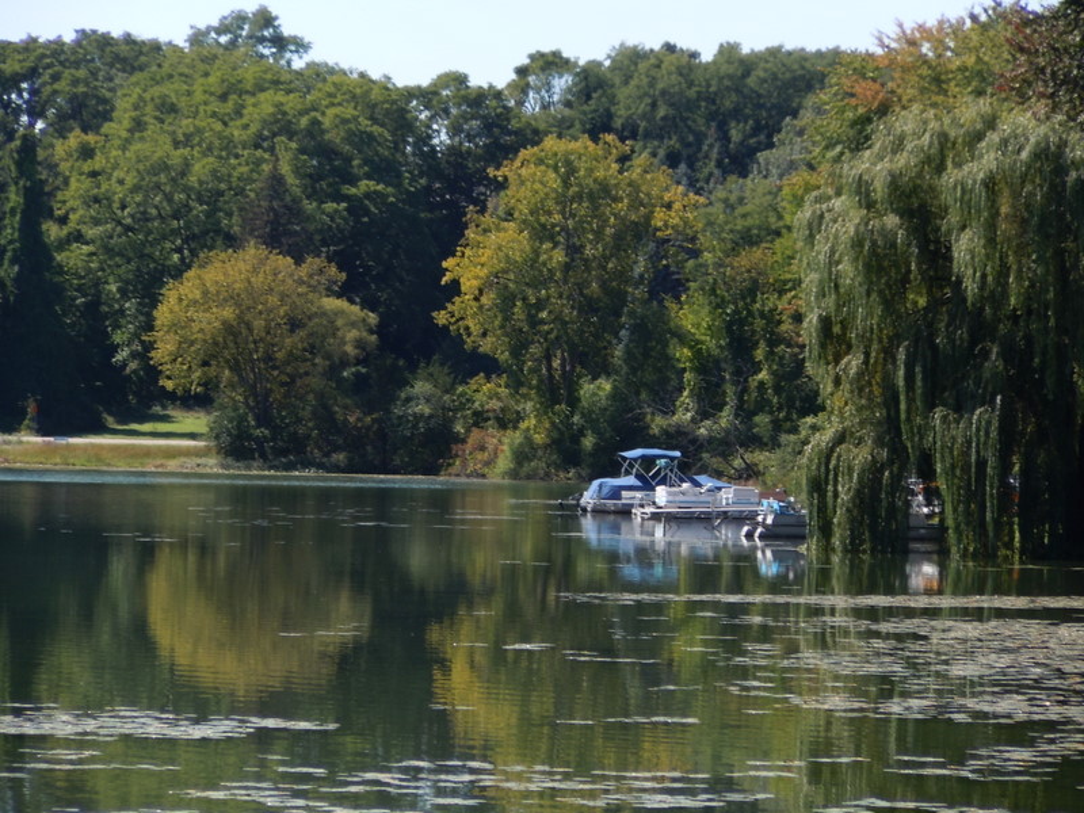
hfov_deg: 10.1
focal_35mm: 196
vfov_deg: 7.6
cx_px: 542
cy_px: 406
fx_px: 6138
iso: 100
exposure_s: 1/250
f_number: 5.6
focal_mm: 35
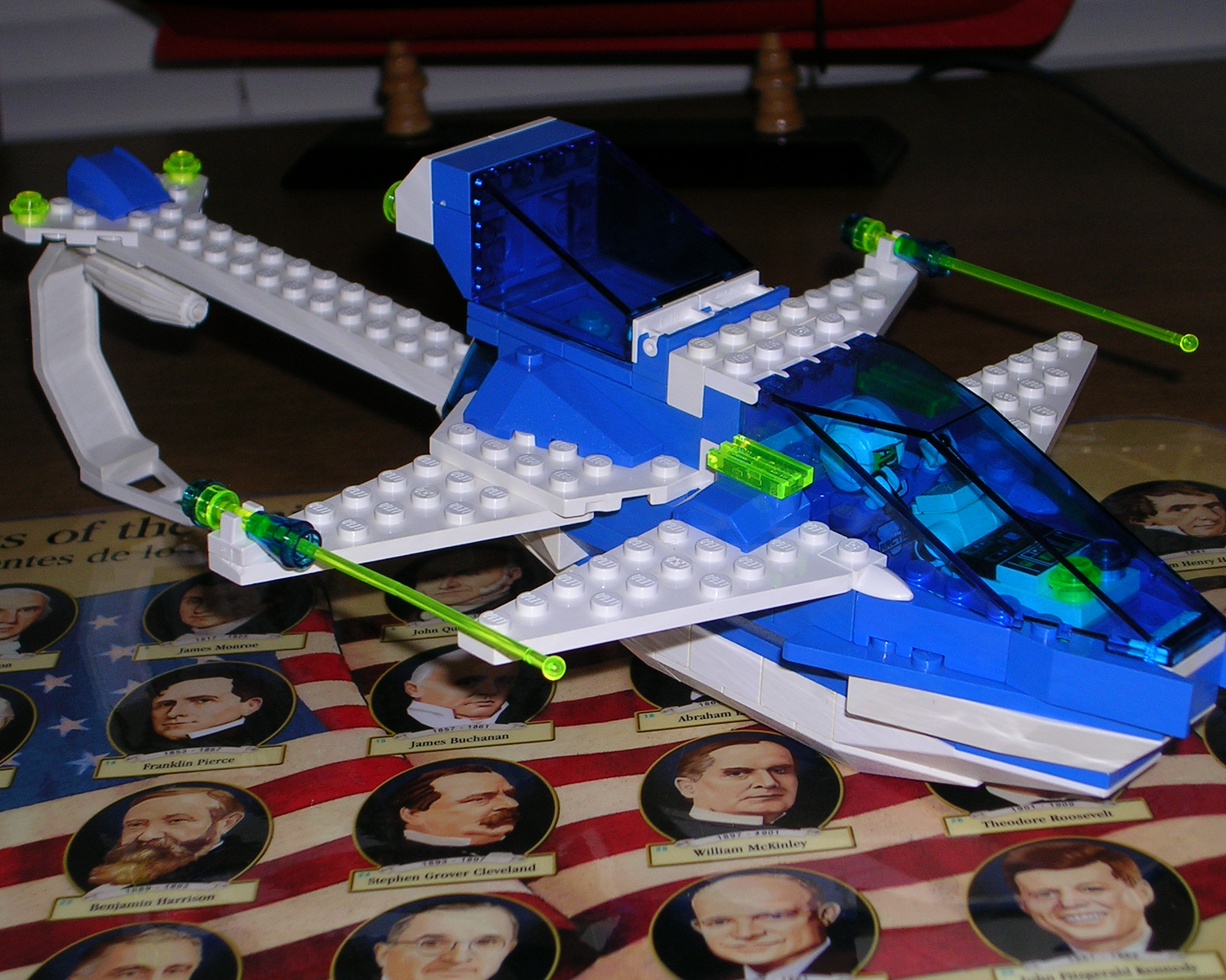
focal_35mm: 76
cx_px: 662
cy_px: 485
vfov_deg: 20.2
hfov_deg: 25.1
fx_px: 2758
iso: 50
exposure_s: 1/60.1
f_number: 3.7
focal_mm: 10.9
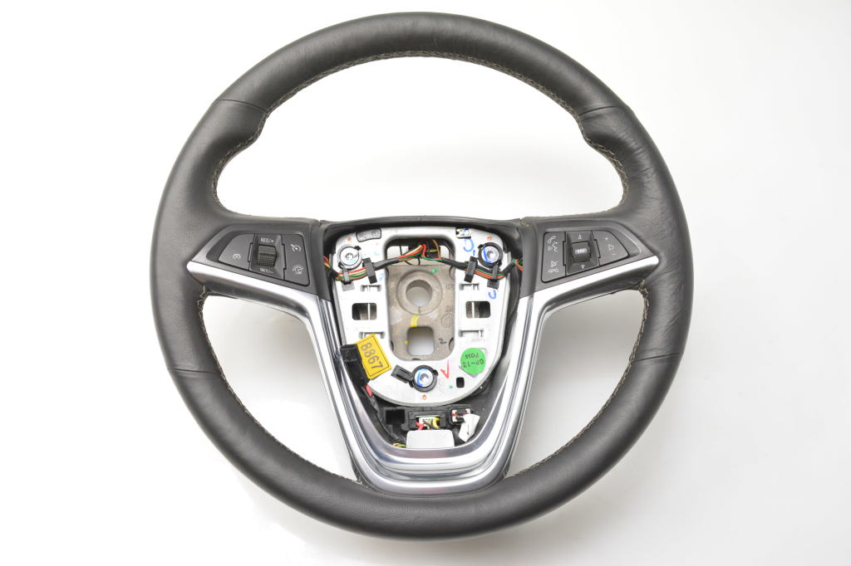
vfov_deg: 39.9
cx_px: 426
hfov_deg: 57.2
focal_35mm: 33
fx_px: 780
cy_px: 283
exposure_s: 1/200
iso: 2000
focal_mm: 22
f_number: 7.1
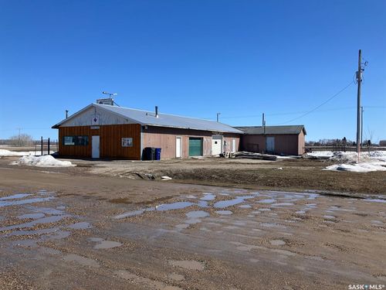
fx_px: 312
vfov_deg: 49.7
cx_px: 193
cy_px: 145
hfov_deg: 63.4
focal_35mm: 28
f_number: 1.8
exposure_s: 1/3472
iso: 32
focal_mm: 3.99
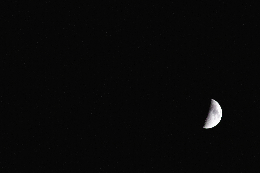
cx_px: 130
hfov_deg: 4.6
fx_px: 3250
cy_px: 86
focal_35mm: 450
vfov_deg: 3.1
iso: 400
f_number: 29
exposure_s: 1/10
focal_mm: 300
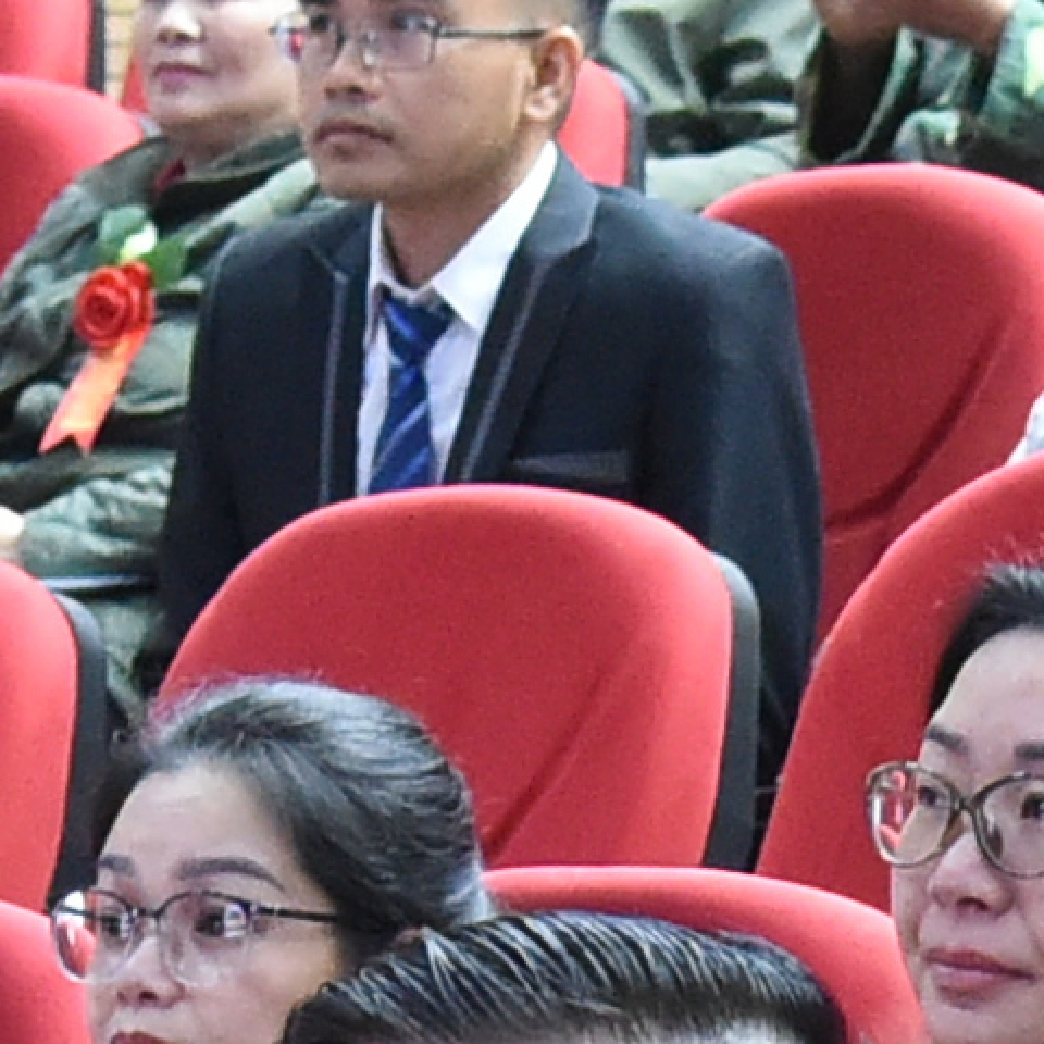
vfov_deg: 5.1
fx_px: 11670
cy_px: 1577
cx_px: 1235
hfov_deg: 5.1
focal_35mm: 342
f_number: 4.5
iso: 4000
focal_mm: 35
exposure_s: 1/60
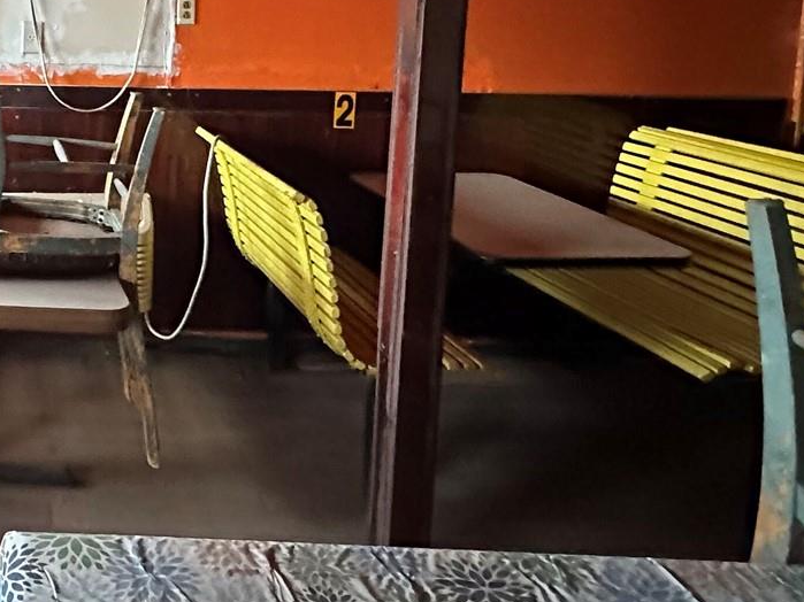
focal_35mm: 41
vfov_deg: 33.3
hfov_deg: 39.0
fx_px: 952
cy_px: 57
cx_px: -46
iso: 1250
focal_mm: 2.22
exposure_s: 1/58
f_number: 2.2
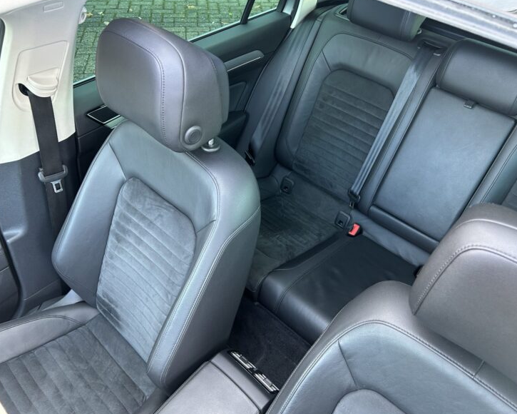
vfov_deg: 51.5
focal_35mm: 28
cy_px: 203
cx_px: 269
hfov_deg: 62.2
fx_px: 428
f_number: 1.5
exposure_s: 1/60
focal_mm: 5.7
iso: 160
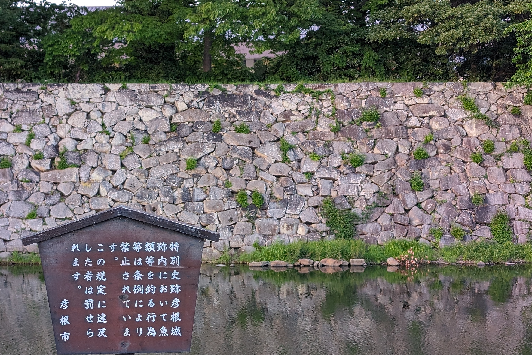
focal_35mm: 69
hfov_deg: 29.1
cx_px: 195
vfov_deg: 19.6
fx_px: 1020
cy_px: 255
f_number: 1.68
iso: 72
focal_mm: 6.9
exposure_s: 1/65.4
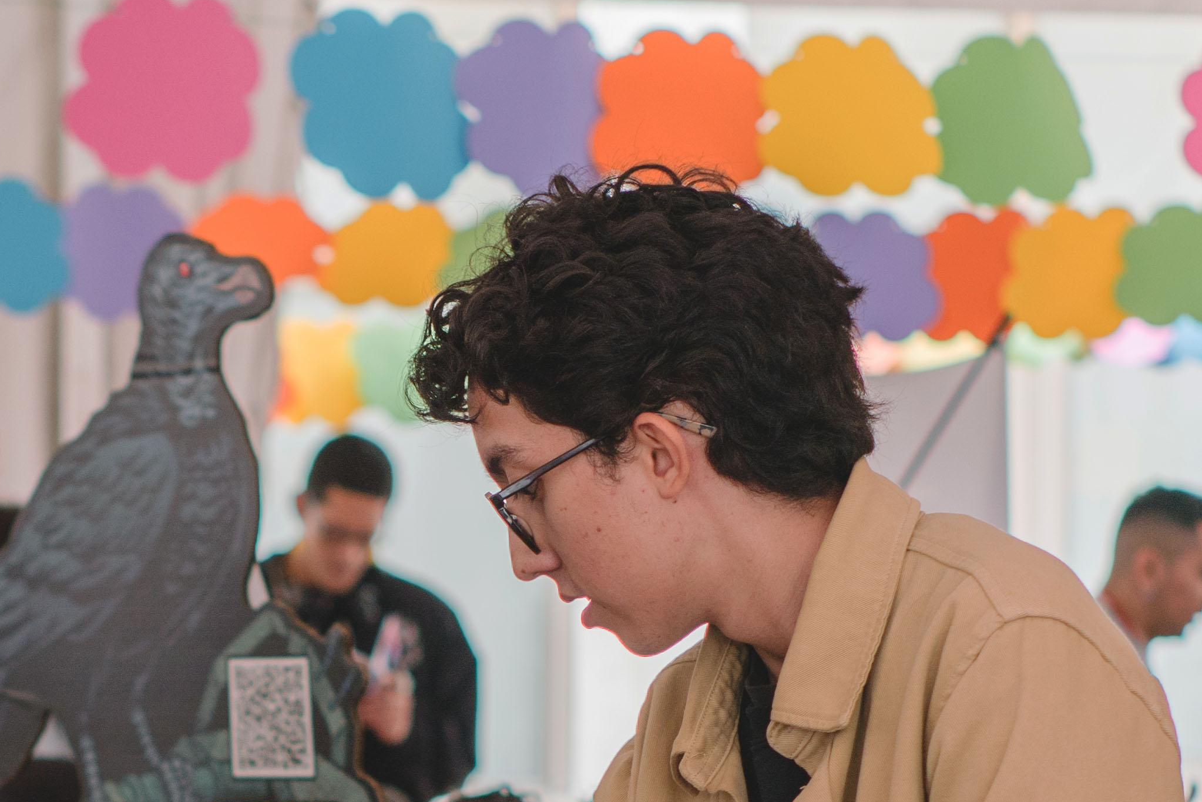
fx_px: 6245
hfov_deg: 10.9
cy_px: 884
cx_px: 117
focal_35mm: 187
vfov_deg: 7.3
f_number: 2.5
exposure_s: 1/80
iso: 100
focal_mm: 50
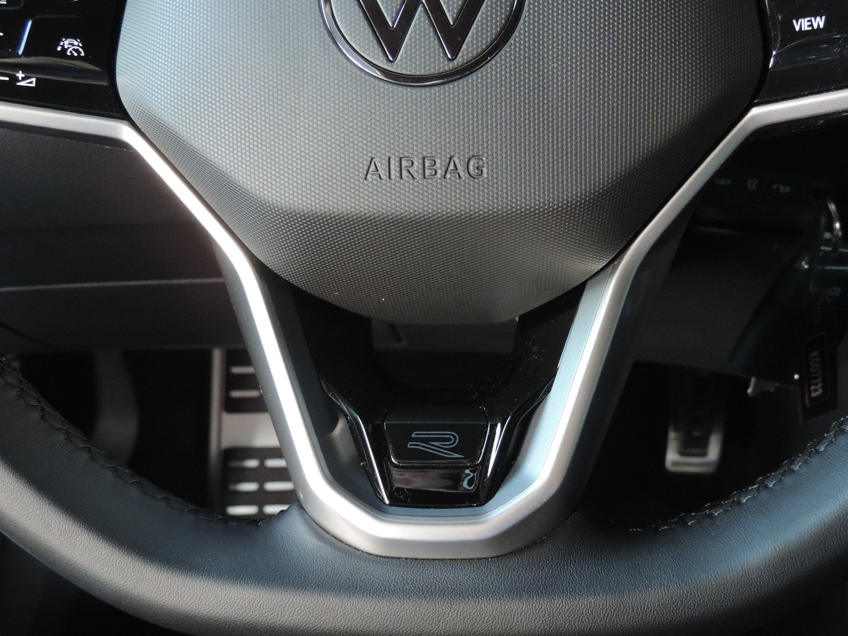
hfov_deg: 43.9
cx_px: 424
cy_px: 318
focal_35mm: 43
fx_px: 1053
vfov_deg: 33.6
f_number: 3.4
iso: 800
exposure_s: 1/10
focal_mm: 7.6
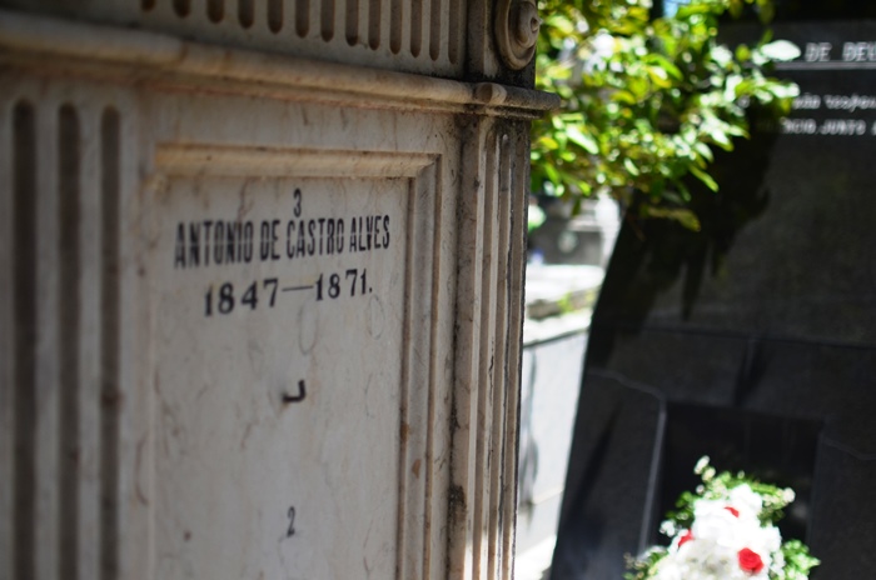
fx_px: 1275
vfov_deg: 25.7
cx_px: 438
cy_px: 290
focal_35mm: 52
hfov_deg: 37.9
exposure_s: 1/4000
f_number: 1.8
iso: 220
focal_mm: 35
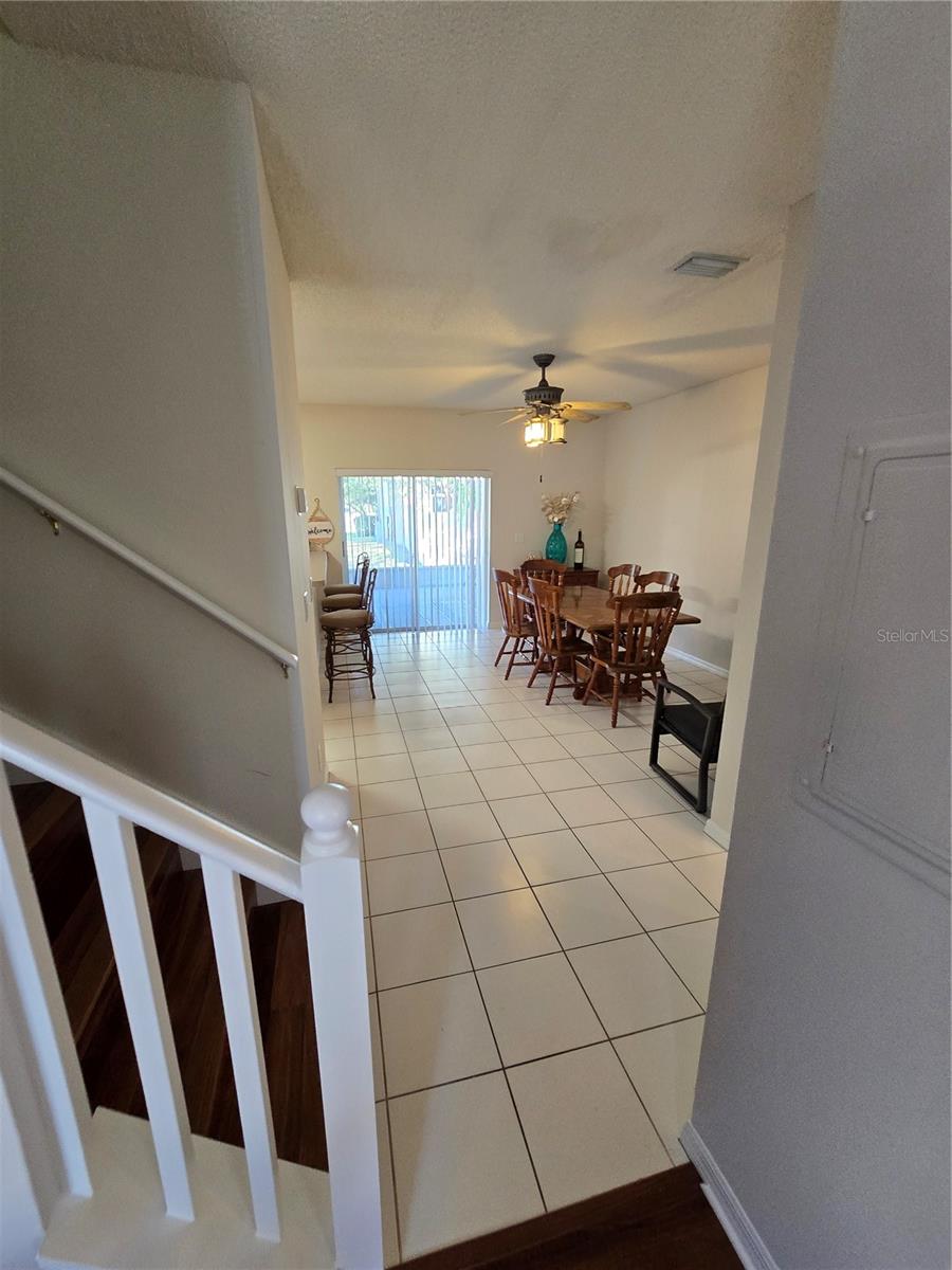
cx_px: 476
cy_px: 635
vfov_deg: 106.2
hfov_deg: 89.9
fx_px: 477
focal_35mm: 13
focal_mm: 2.2
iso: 250
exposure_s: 1/60
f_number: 2.2
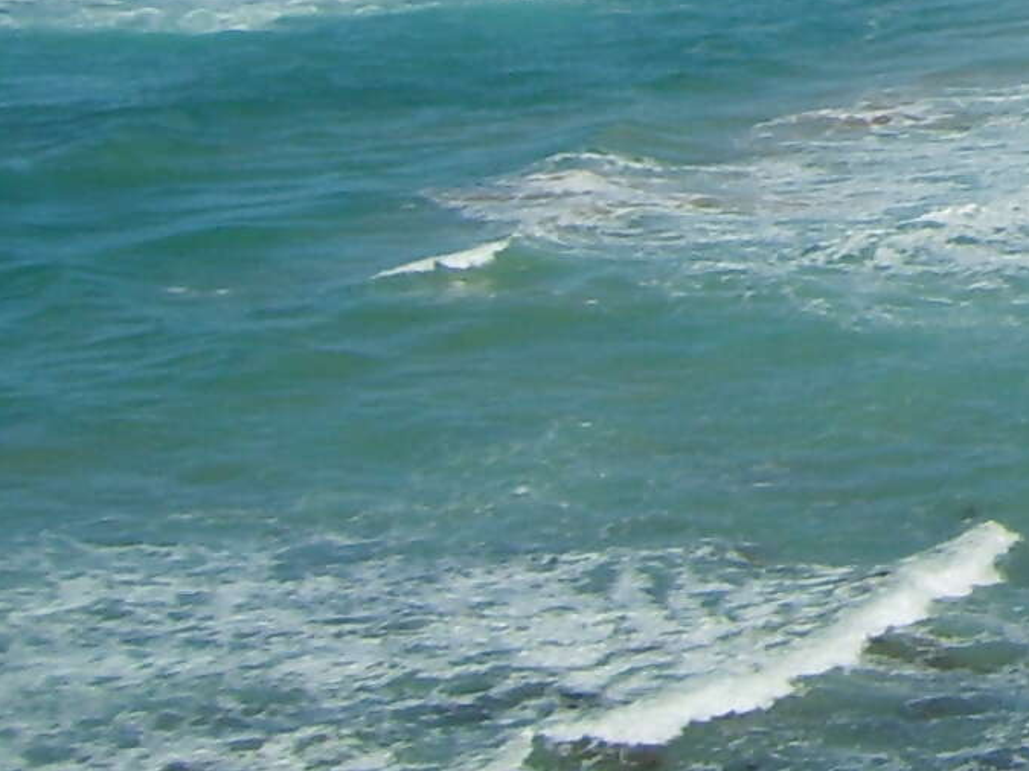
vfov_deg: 9.7
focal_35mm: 146
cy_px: -568
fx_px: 4339
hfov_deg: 12.2
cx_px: 1948
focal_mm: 5.8
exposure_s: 1/250
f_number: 7.1
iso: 50
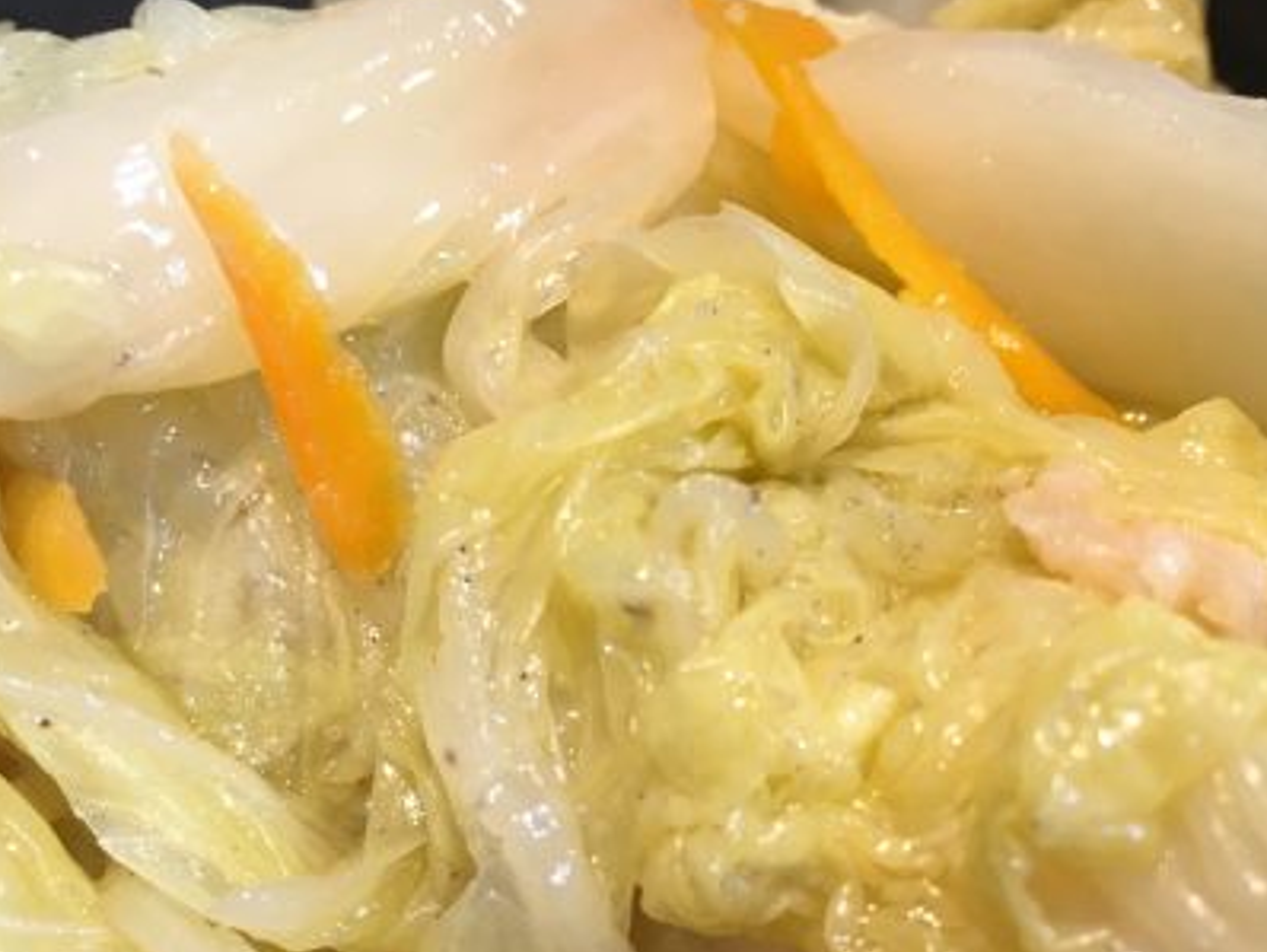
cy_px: 693
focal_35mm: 51
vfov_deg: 28.2
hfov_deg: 37.4
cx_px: 688
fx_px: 1868
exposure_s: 1/33
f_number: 2.2
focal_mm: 4.15
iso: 64
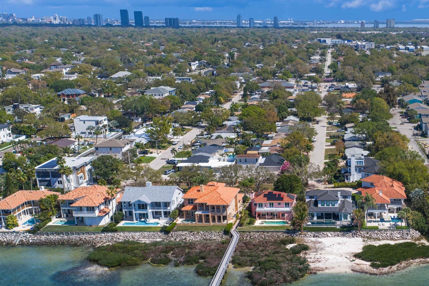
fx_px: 334
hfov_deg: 65.5
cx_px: 214
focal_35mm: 28
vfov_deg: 46.4
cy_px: 143
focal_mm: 14.45
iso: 160
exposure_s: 1/3200
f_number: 2.8
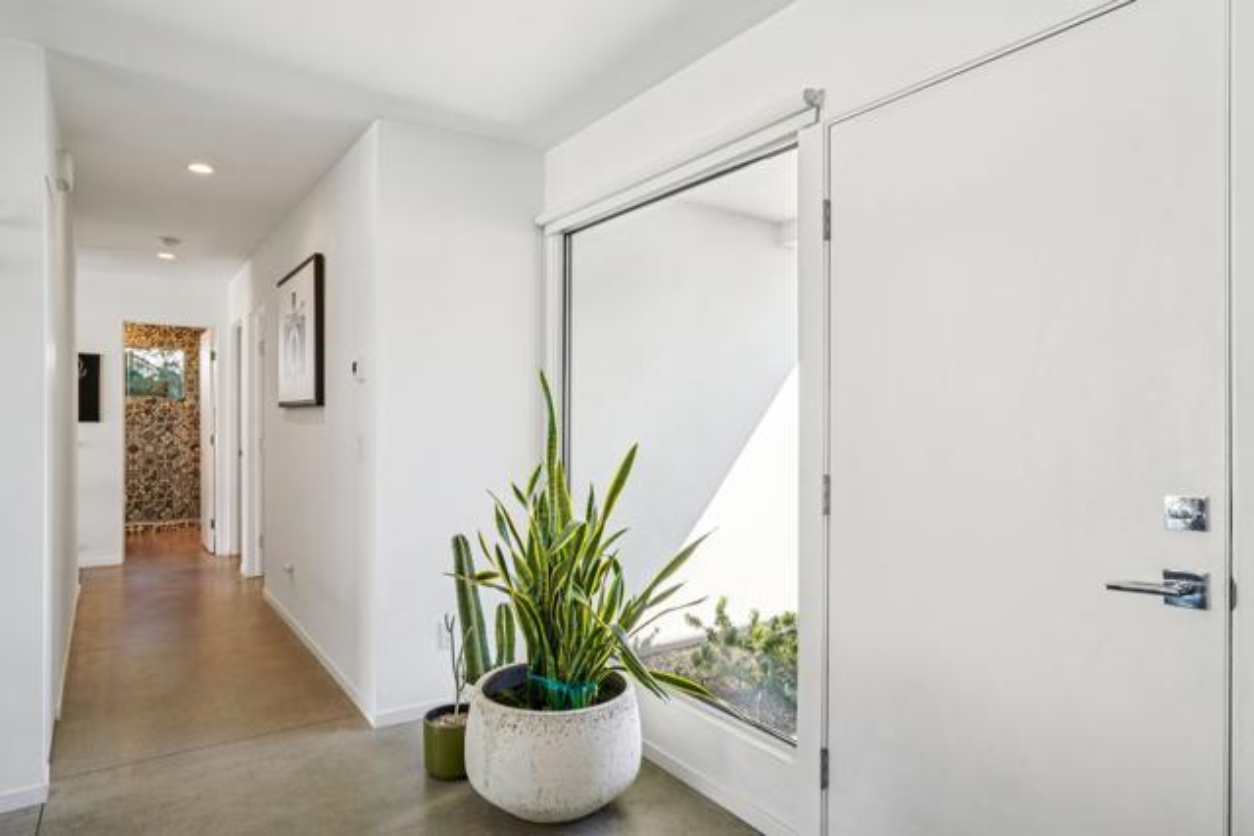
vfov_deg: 59.5
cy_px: 418
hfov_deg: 81.2
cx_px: 627
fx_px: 732
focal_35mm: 21
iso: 125
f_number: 8
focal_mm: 21
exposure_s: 1/30
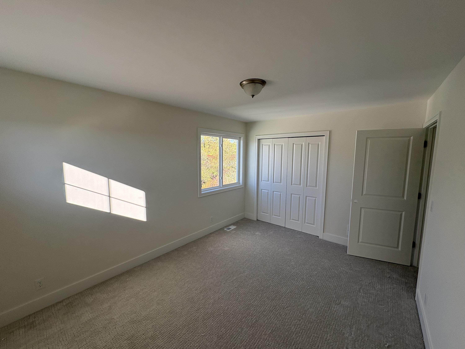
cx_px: 232
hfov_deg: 102.1
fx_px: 188
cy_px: 174
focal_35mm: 14
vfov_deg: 85.7
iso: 64
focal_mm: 2.22
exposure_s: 1/316
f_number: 2.2
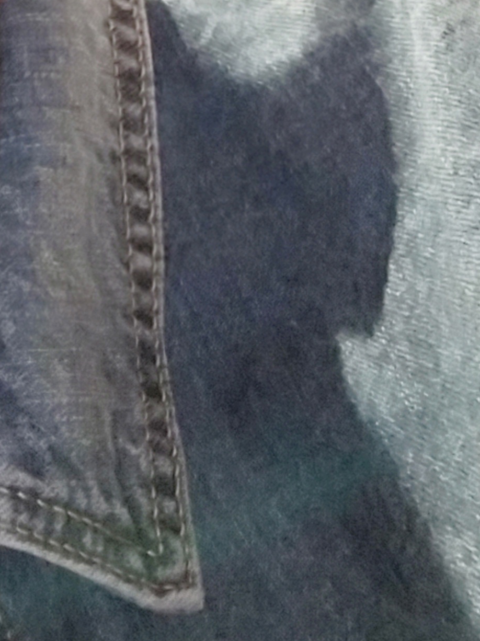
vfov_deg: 18.3
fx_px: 1721
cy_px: -366
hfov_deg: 14.7
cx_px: -244
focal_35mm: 93
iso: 2500
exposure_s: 1/12
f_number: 2
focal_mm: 3.86
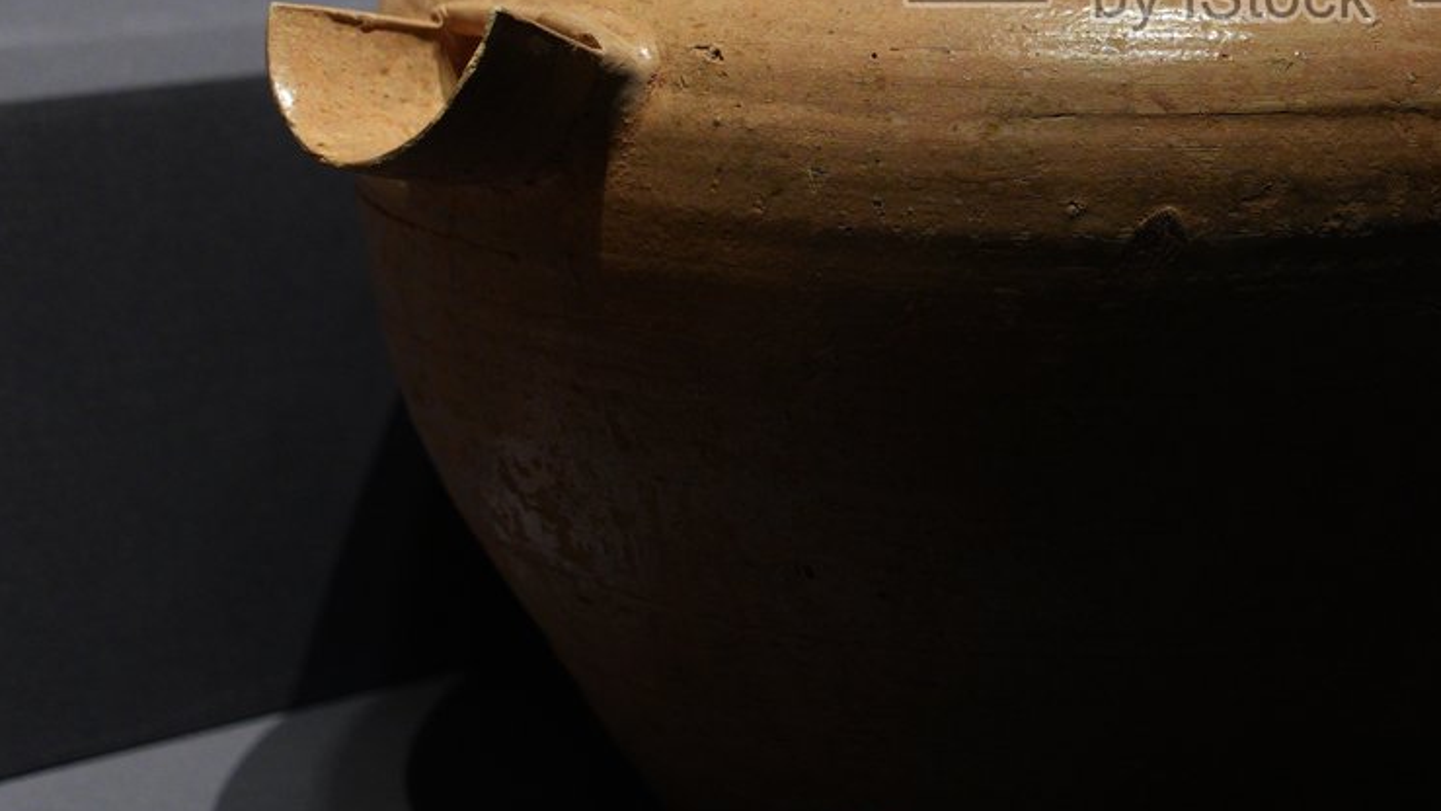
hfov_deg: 20.6
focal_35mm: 102
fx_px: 3898
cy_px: -95
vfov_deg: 11.7
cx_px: 1228
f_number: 4
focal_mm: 45
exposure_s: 1/50
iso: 1600
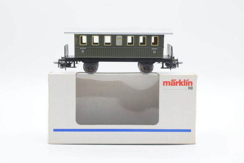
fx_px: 356
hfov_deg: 37.8
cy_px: 82
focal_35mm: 52
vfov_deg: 25.8
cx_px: 122
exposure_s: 1/125
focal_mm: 35
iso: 400
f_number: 8
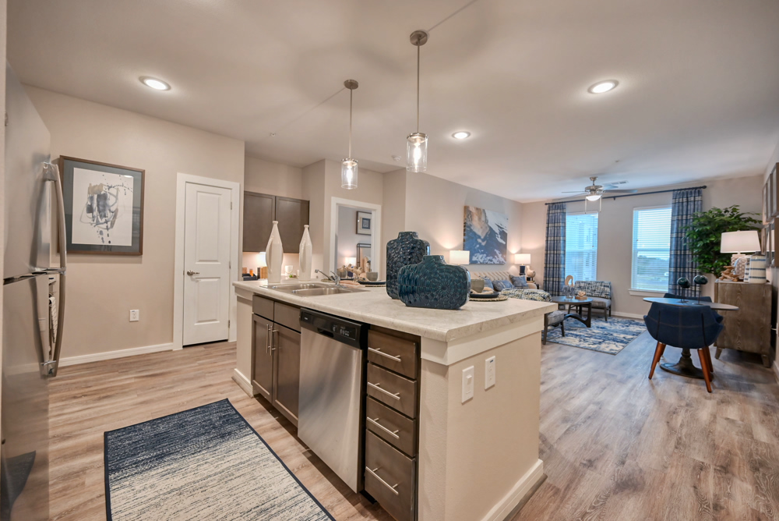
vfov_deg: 81.3
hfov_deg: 104.2
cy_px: 260
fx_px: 303
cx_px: 390
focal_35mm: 14
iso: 2000
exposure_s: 1/125
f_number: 4
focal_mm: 14
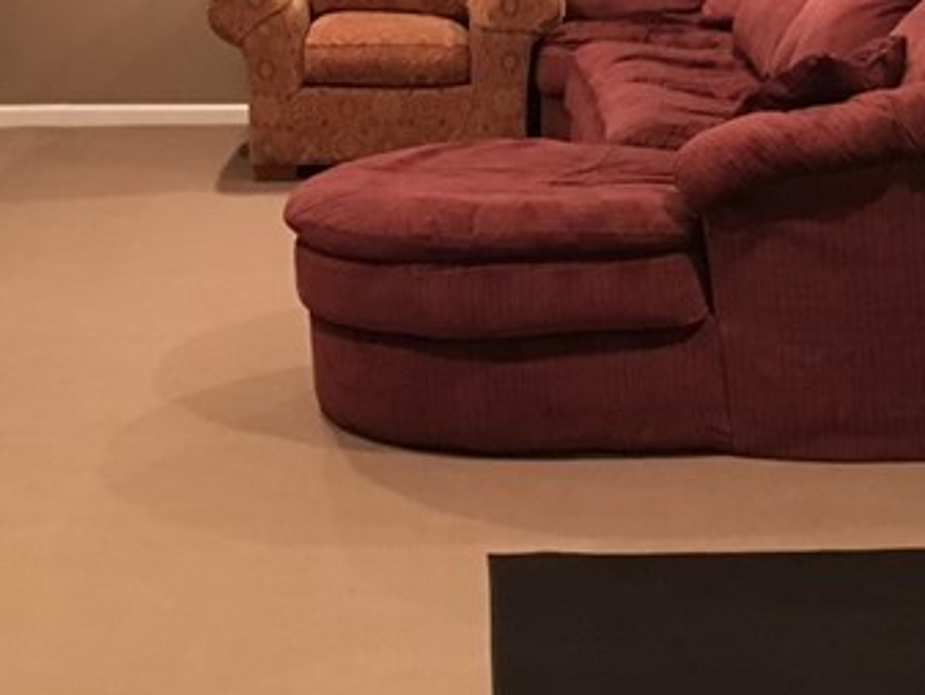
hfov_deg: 22.2
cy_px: -27
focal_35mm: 88
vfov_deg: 16.4
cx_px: 535
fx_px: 2352
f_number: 2.2
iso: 250
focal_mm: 4.15
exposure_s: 1/15
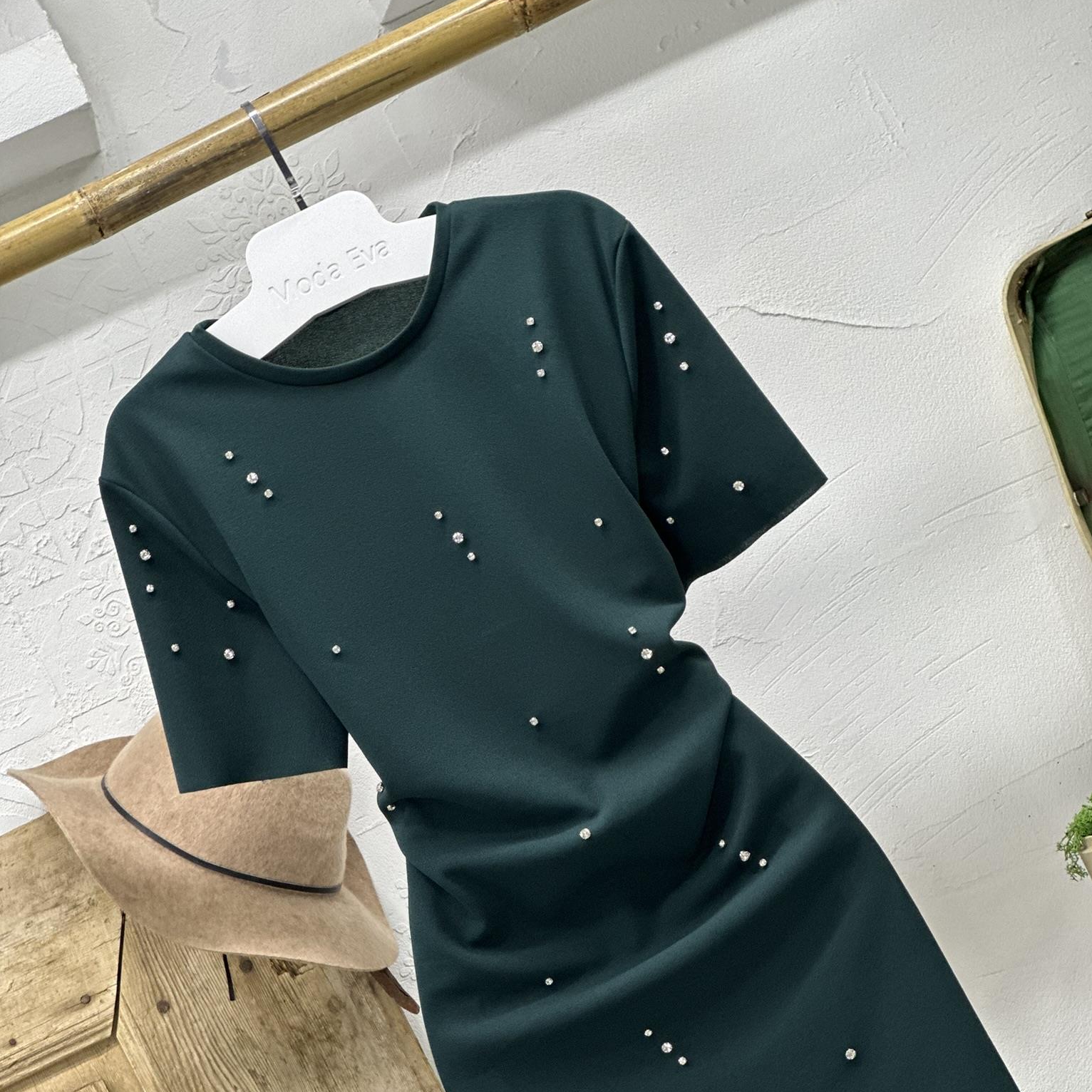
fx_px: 3248
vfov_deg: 19.1
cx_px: 547
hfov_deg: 19.1
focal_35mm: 91
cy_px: 689
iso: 125
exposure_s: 1/33
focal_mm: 9
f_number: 2.8
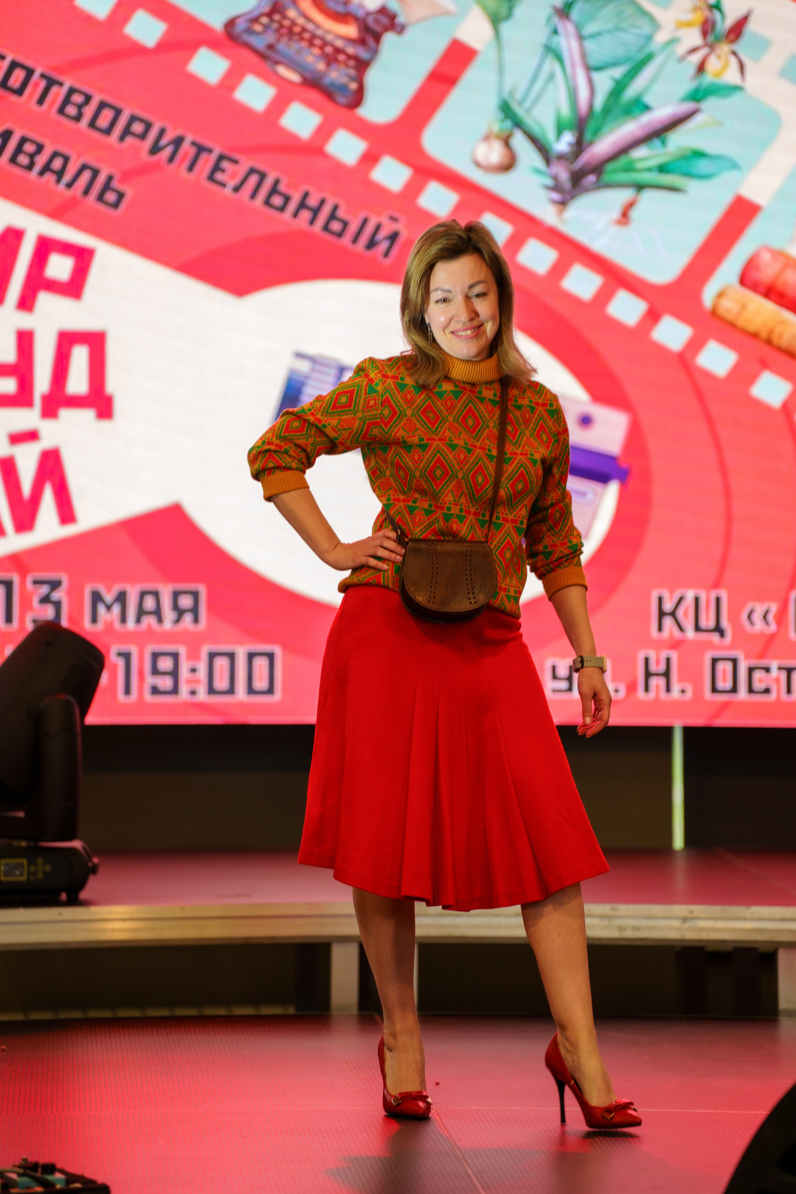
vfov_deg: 13.7
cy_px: 597
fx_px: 4975
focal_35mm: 150
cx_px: 398
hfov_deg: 9.1
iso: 500
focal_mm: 150
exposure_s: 1/200
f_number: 2.8
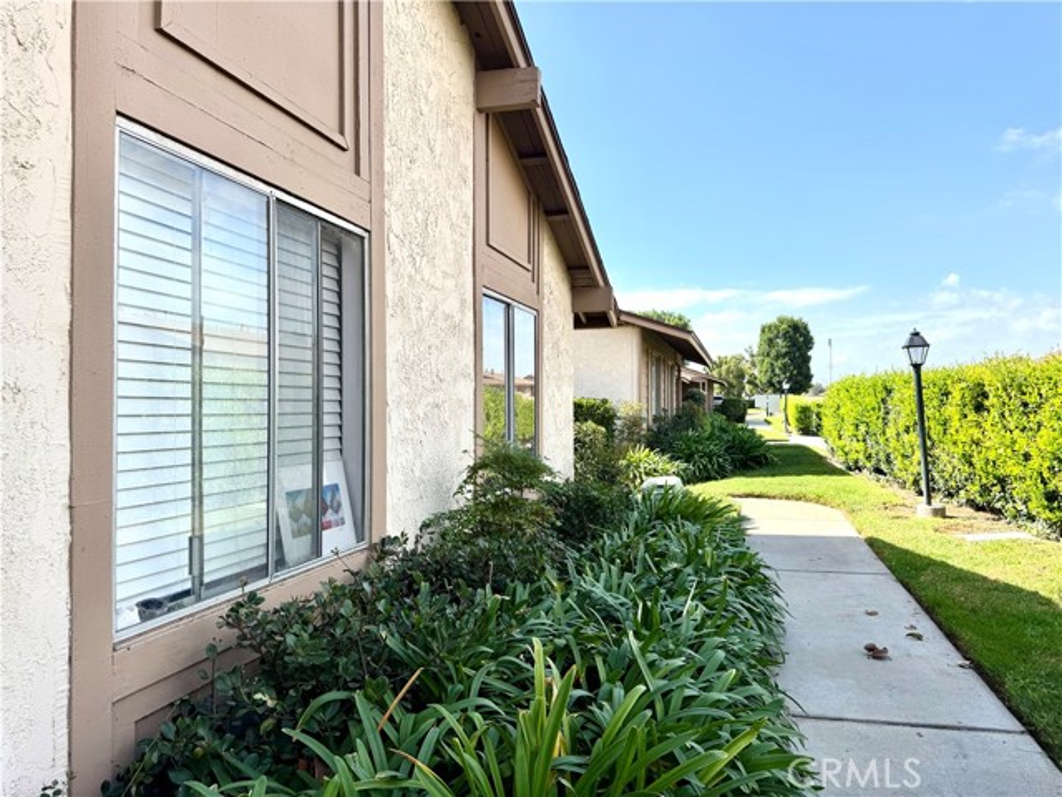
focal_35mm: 24
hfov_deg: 71.6
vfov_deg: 56.8
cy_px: 398
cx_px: 531
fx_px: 736
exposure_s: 1/2959
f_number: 1.78
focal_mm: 6.76
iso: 80
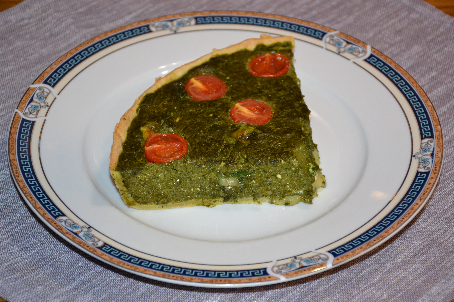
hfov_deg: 21.9
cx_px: 227
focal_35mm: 93
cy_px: 151
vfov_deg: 14.7
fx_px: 1173
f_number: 5
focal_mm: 62
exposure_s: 1/60
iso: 1600
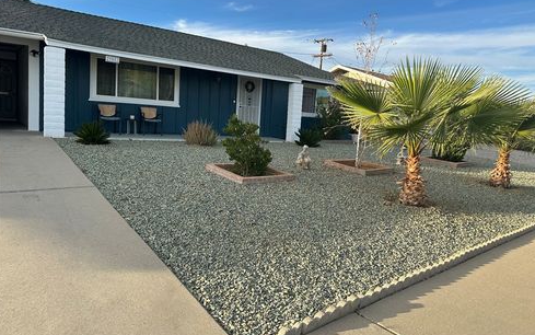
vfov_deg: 47.6
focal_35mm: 26
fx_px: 379
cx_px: 268
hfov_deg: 70.4
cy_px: 154
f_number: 1.78
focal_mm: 6.86
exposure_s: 1/1241
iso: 80
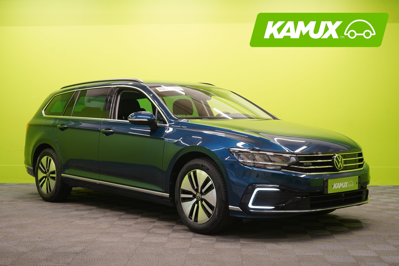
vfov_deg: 27.0
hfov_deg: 39.6
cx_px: 200
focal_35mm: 50
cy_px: 133
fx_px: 554
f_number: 5
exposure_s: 1/25
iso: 400
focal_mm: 50
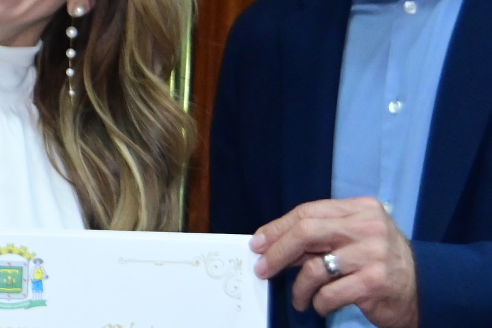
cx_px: -71
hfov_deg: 7.8
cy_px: 171
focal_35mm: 263
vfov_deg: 5.2
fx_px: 3594
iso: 5000
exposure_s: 1/250
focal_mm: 66
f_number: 5.6
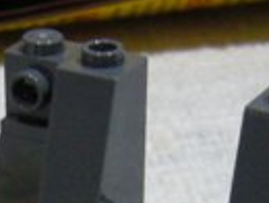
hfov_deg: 11.4
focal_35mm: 172
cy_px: 464
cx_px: 56
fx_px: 1339
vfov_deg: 8.1
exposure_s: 1/8
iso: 200
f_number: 2.8
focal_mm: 5.8
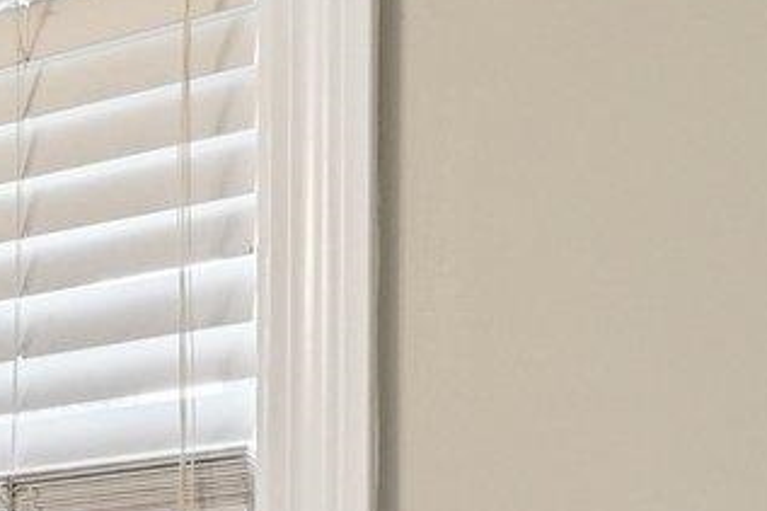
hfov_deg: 13.1
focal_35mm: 110
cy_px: 960
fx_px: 2342
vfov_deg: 11.4
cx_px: -1152
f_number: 8
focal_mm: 17
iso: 400
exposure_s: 1/6
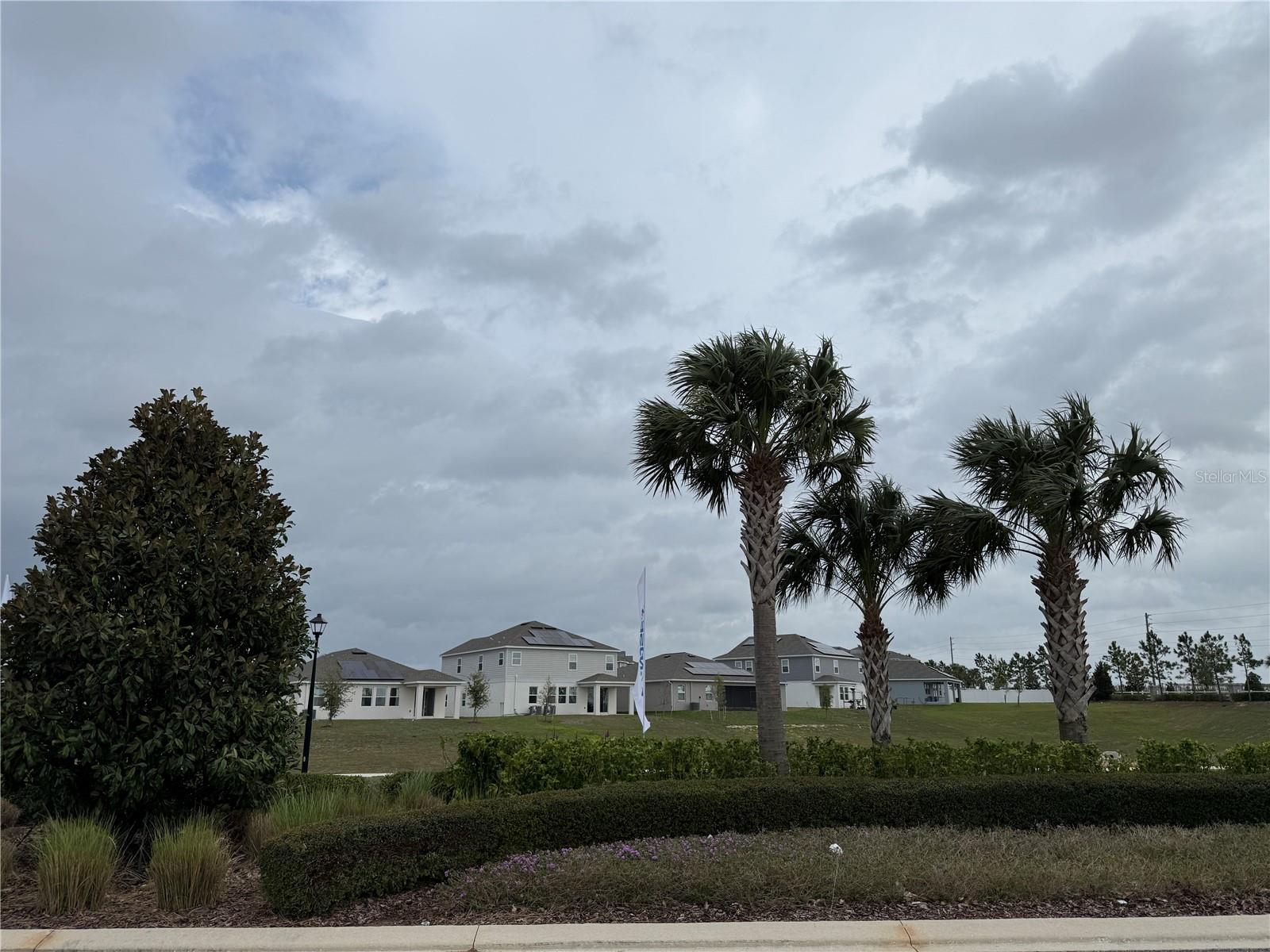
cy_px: 476
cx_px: 635
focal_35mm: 24
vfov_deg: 56.8
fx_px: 881
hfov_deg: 71.6
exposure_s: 1/6173
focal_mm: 6.76
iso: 80
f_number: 1.78
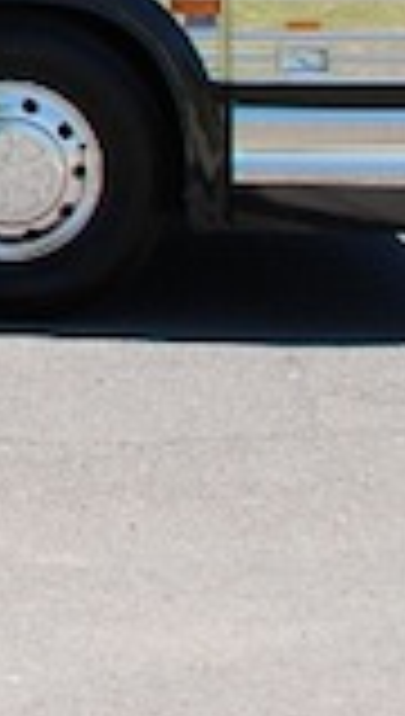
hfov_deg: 6.5
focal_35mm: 158
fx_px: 3002
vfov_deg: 12.7
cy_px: -439
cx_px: -1102
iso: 100
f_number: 5.6
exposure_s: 1/125
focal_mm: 20
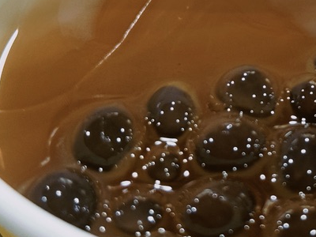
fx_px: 1123
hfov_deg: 15.8
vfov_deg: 12.0
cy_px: 56
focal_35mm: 123
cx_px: 292
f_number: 1.78
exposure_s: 1/50
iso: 125
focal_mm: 6.76
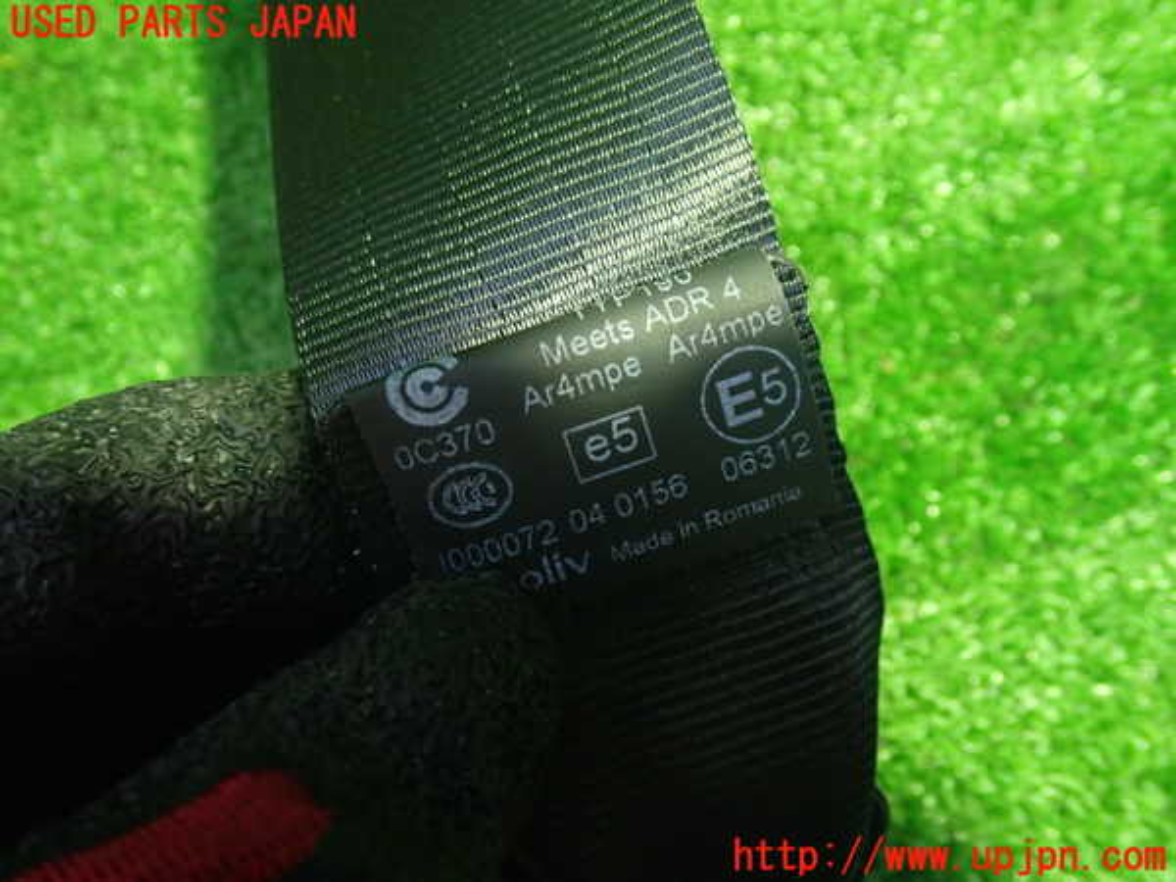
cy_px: 441
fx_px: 1019
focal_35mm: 30
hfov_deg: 60.0
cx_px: 588
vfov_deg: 46.8
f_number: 2.3
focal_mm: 5.4
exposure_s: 1/30
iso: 640
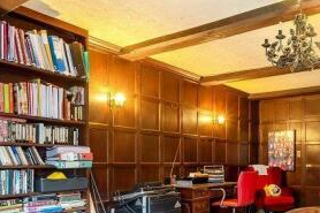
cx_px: 265
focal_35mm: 33
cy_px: 168
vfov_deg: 38.6
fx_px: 293
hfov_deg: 52.8
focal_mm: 14
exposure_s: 2
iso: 100
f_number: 8
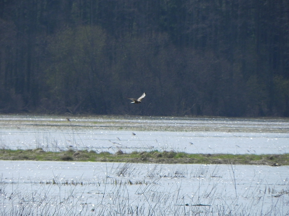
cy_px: 107
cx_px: 146
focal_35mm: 728
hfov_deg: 2.7
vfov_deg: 2.0
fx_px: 6076
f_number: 7.1
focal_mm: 120
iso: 160
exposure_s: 1/514
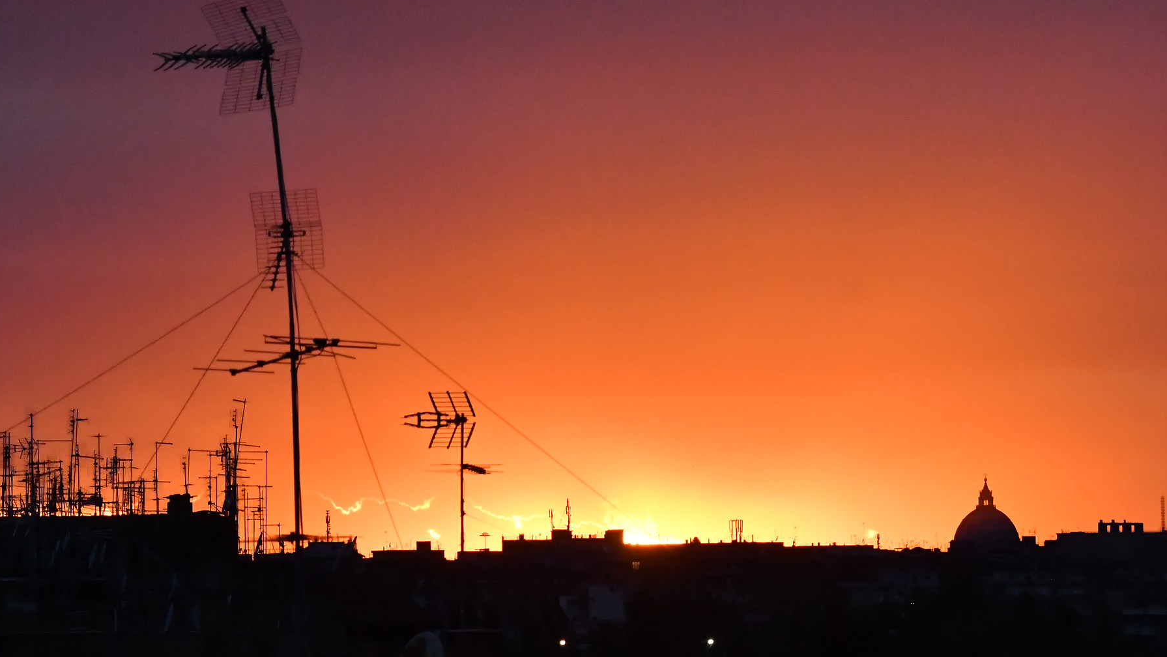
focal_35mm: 400
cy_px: 459
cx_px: 732
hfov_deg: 5.4
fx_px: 12379
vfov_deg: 3.0
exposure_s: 1/640
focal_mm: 190
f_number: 13
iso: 4000
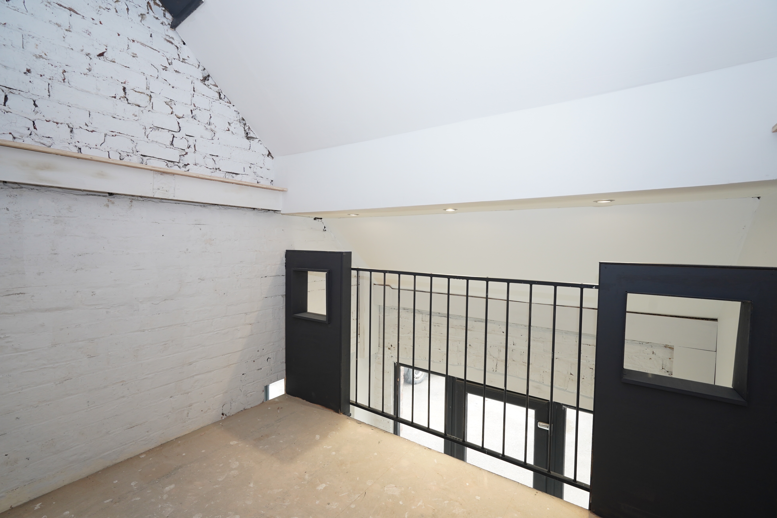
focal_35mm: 16
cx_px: 388
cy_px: 259
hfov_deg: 96.7
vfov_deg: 73.7
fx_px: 345
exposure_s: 1/25
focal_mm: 16
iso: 1000
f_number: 6.3
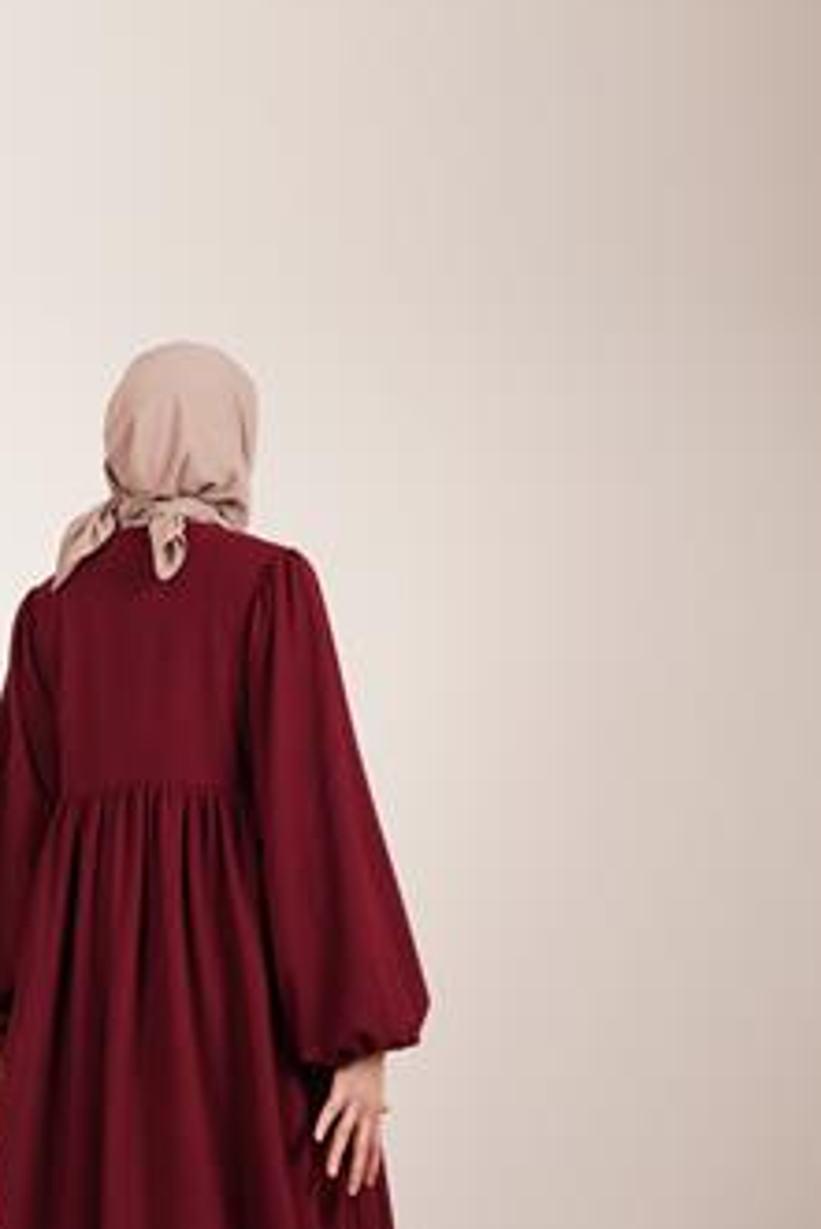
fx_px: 2314
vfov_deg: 29.5
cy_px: 854
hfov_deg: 19.9
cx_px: 189
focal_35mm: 68
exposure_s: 1/640
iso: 640
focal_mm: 37.4
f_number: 11
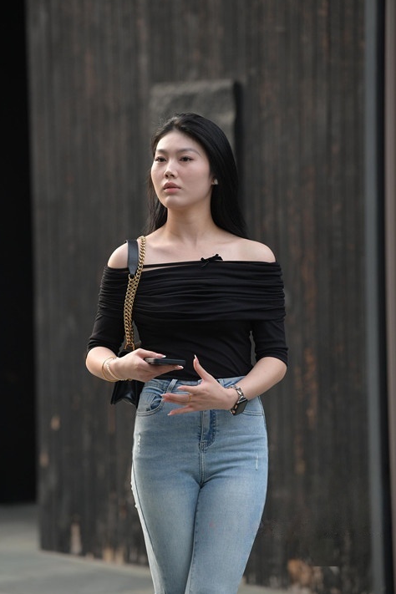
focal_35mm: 211
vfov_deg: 9.8
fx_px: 3481
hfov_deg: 6.5
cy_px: 303
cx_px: 193
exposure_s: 1/640
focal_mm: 200
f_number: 4
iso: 640
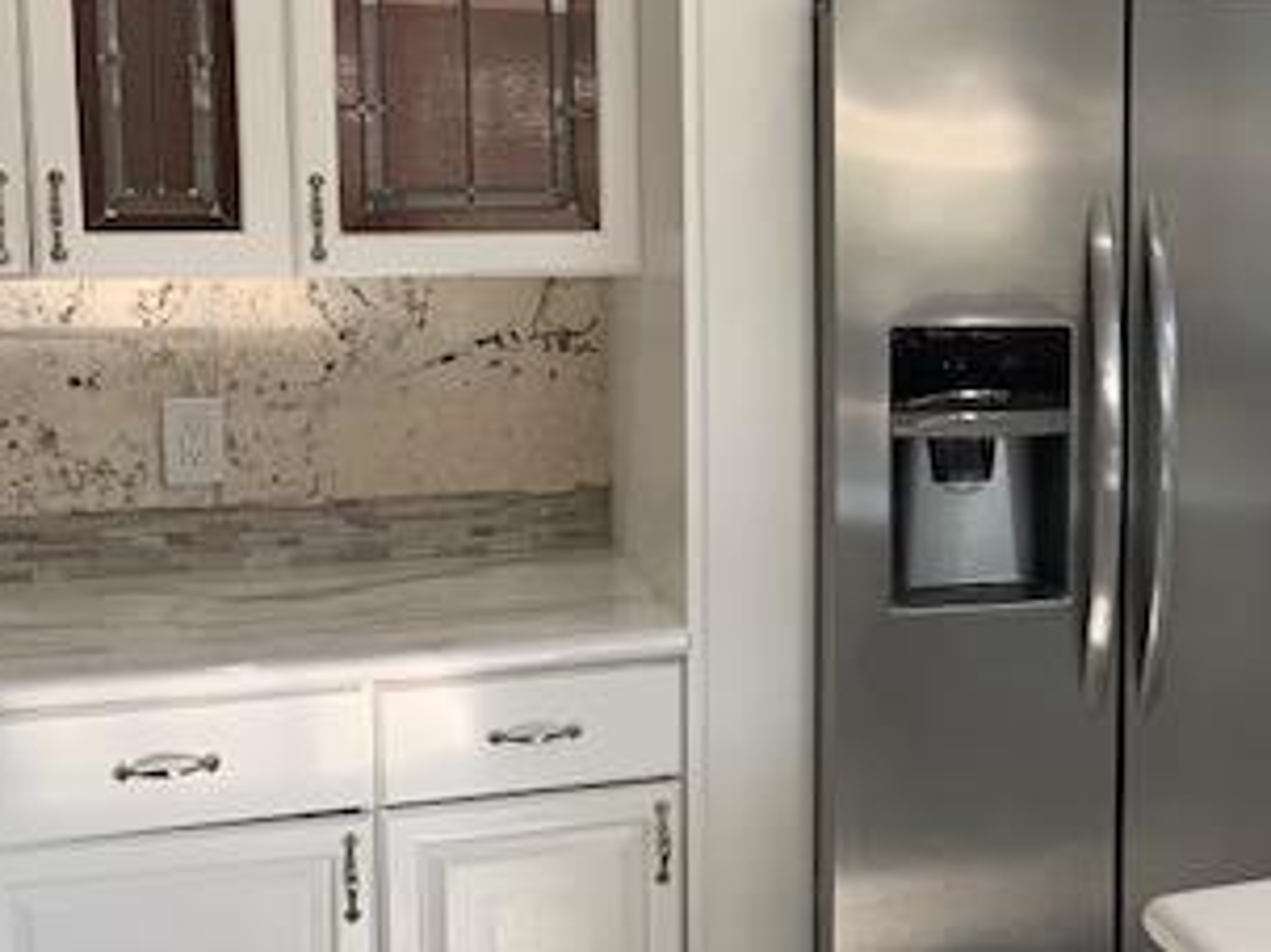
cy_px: 424
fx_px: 2019
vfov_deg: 26.5
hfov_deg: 32.9
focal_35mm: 55
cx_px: 1179
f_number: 1.8
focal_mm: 4.25
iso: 32
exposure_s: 1/120
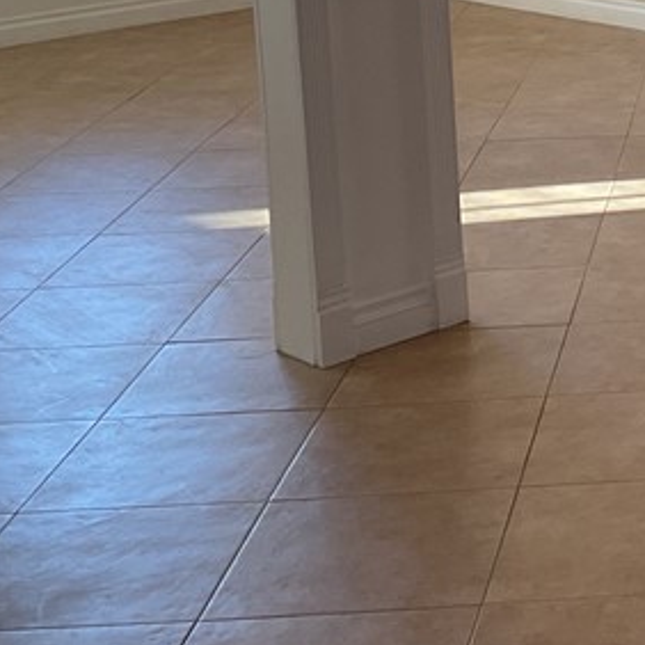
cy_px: 7
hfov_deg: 17.3
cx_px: 892
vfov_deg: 18.2
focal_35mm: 93
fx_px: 1961
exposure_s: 1/60
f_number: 1.8
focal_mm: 3
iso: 50
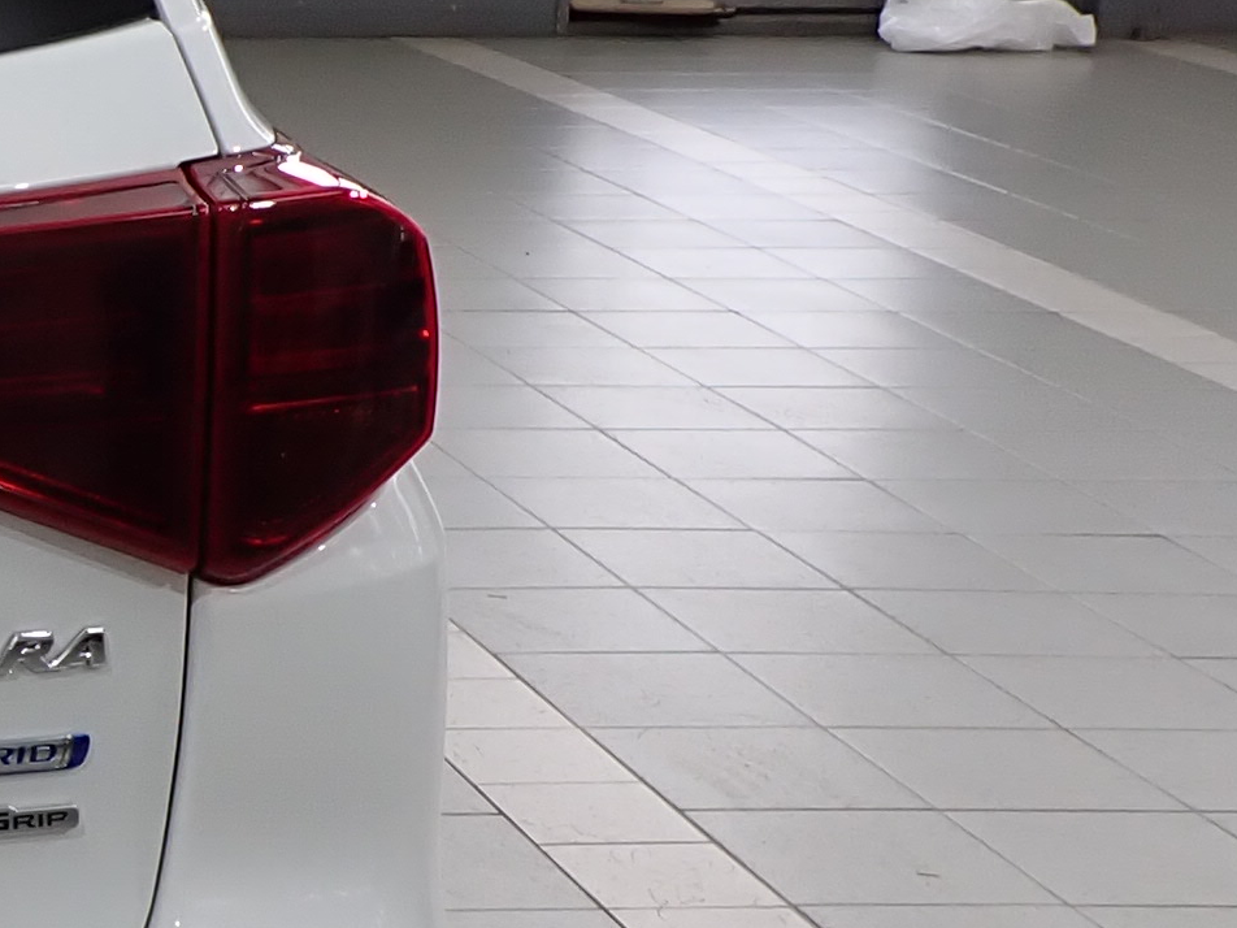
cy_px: 490
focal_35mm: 105
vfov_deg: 14.1
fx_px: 3752
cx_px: -773
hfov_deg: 16.5
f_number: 2.8
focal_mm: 4.5
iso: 100
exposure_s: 1/60
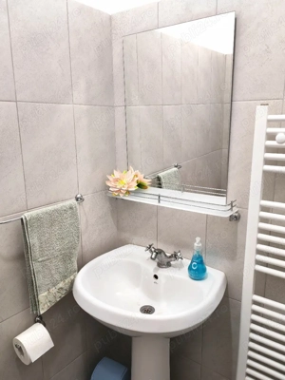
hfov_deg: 51.4
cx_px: 142
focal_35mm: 27
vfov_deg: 65.3
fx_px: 296
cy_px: 190
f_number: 1.8
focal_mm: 5.53
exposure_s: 1/100
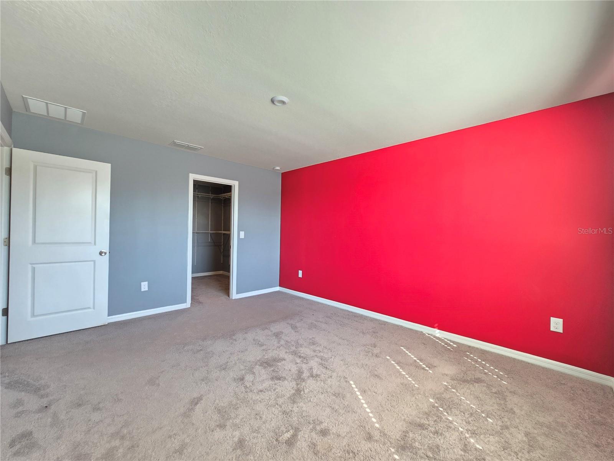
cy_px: 230
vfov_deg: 89.9
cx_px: 307
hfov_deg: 106.2
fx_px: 231
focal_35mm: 13
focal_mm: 2.2
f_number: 2.2
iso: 64
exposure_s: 1/60
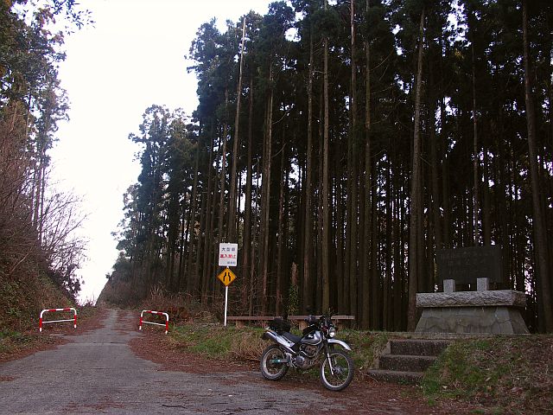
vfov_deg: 40.7
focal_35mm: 35
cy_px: 208
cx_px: 276
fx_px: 559
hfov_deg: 52.6
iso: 100
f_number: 2.8
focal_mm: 9.1
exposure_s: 1/25
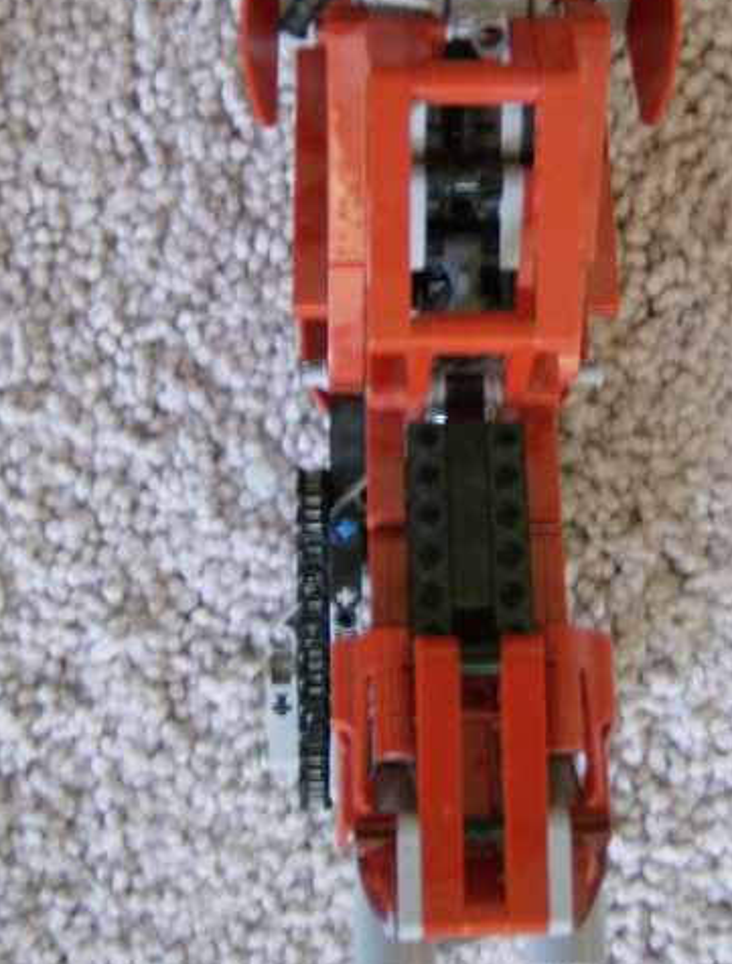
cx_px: 468
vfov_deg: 35.7
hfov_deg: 27.6
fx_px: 1482
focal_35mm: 53
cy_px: 323
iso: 200
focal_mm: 6
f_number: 2.8
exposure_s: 1/9.59
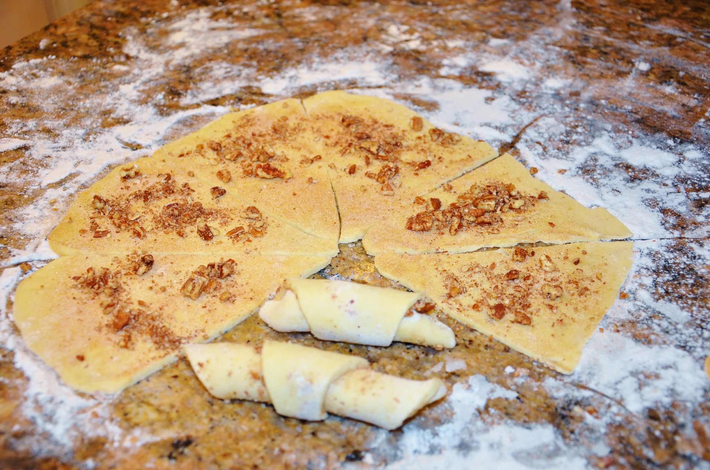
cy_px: 235
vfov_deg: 28.0
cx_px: 355
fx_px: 945
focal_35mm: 48
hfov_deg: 41.2
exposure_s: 1/60
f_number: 4.2
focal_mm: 32
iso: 800
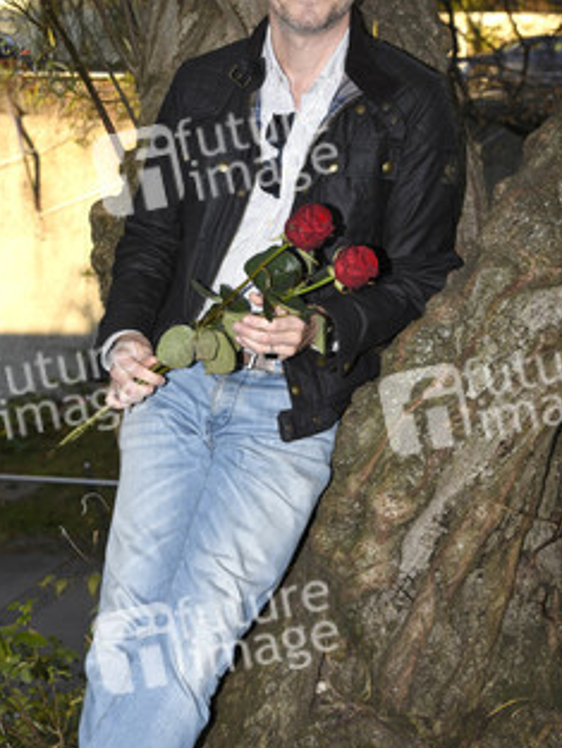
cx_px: 285
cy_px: 280
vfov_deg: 24.0
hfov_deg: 18.2
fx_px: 1752
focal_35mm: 81
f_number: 8
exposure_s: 1/125
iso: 320
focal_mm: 66
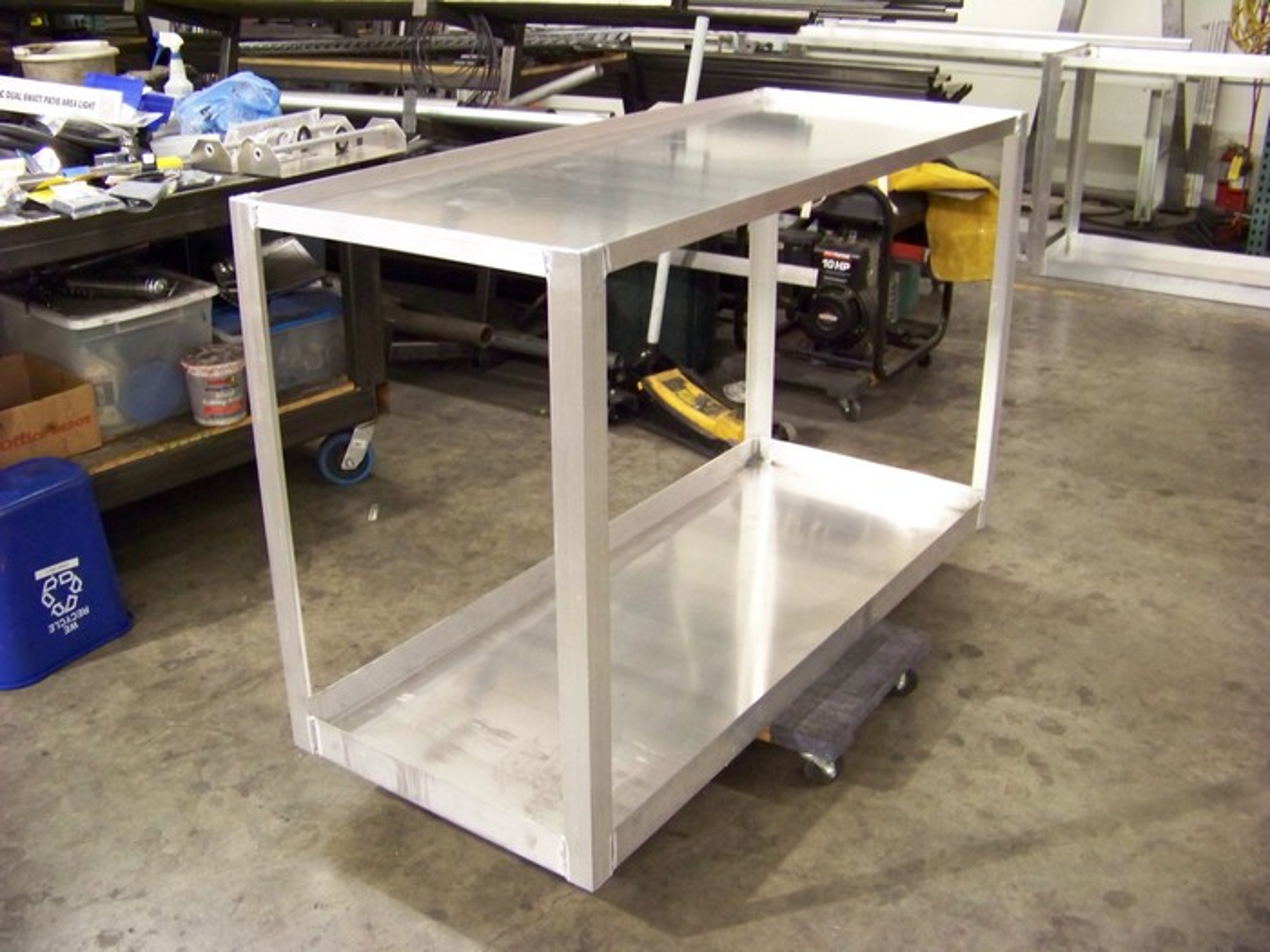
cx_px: 635
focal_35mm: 36
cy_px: 476
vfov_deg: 39.7
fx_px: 1321
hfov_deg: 51.4
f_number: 2.8
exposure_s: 1/15
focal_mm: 5.85
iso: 400
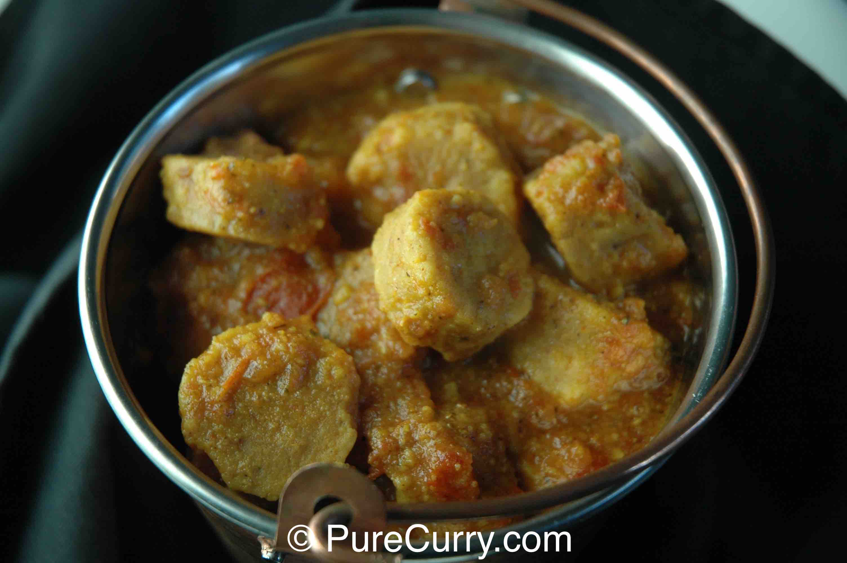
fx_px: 2468
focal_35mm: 105
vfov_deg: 13.0
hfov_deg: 19.5
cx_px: 424
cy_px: 282
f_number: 4.5
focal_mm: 70
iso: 400
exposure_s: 1/60
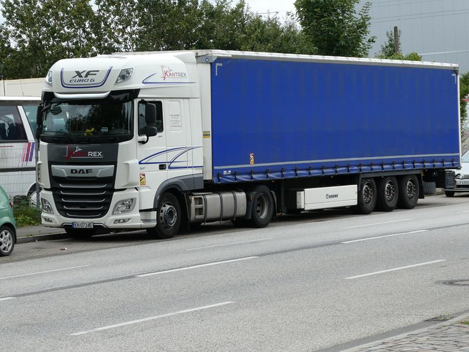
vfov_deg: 12.0
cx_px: 234
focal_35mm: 124
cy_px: 176
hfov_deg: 15.9
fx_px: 1680
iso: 80
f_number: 5.2
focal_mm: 22.3
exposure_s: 1/125
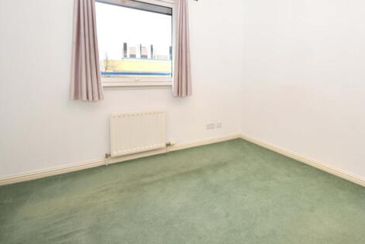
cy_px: 90
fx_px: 213
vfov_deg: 58.6
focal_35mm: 21
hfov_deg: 78.2
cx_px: 248
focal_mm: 10
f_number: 4
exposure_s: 1/60
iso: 640
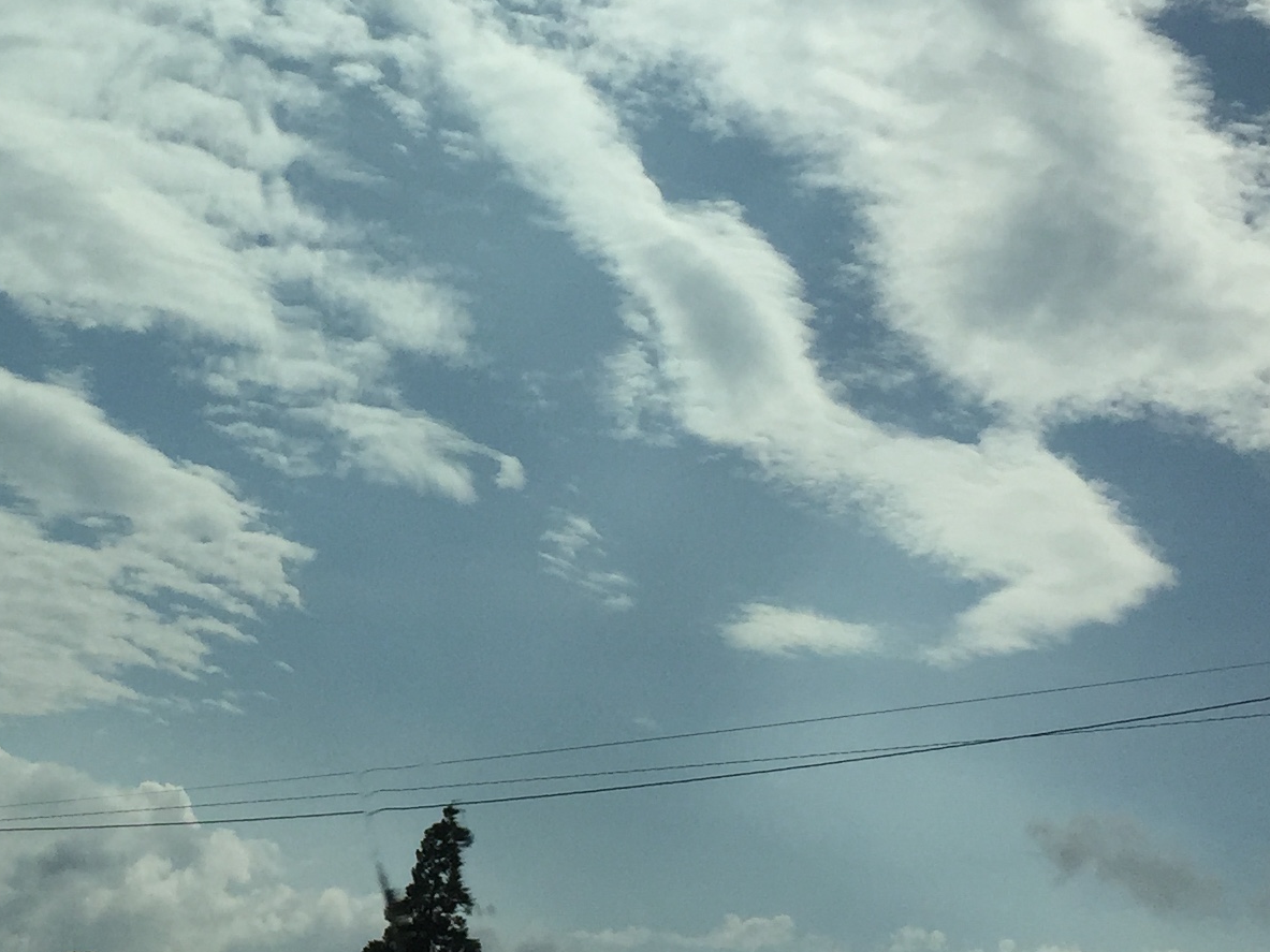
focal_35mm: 80
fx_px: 2935
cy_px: 401
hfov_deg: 23.7
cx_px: 111
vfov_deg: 18.4
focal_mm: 4.15
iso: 40
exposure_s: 1/20000
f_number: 2.2
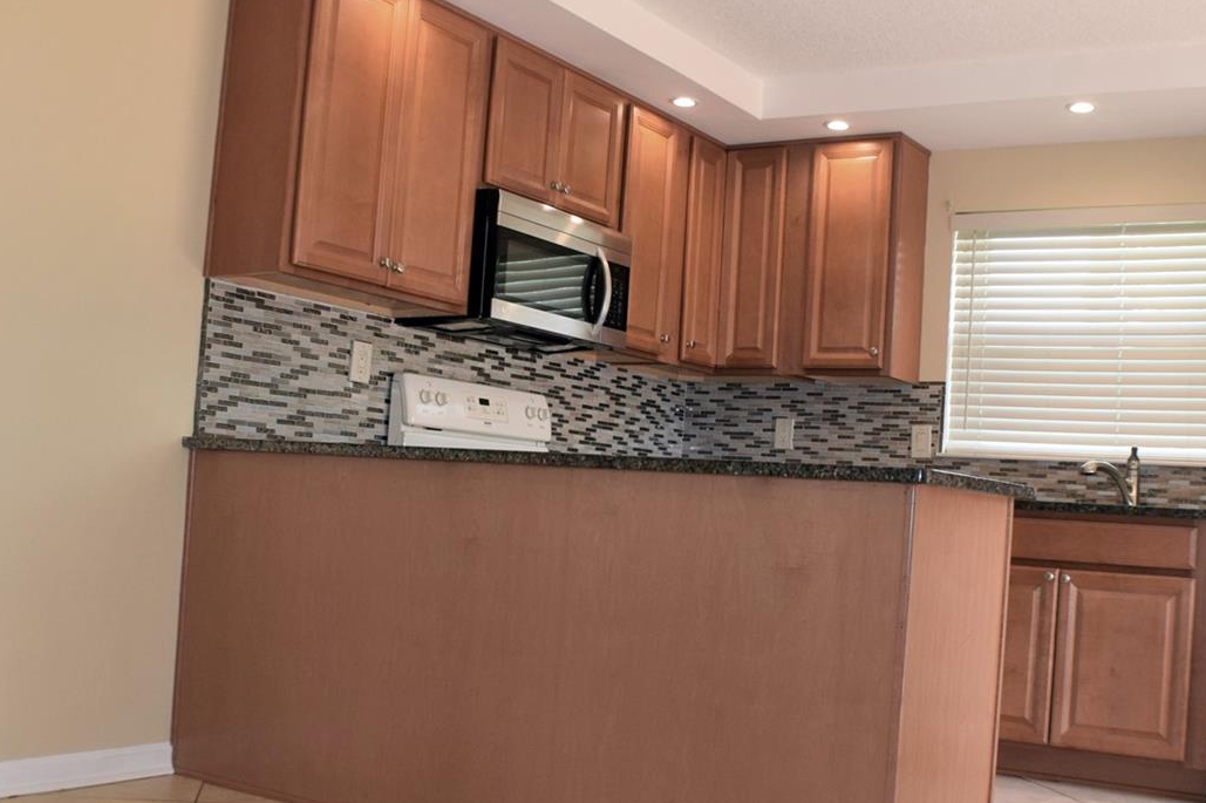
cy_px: 449
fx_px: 1875
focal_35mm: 56
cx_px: 659
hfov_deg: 35.6
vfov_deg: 24.2
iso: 720
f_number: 5.6
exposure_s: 1/125
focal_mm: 24
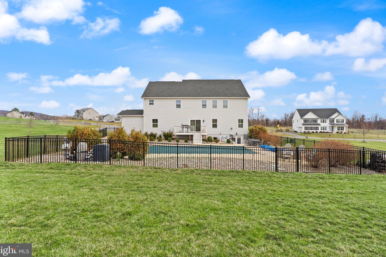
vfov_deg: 68.7
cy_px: 122
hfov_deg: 91.5
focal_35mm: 18
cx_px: 192
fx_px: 188
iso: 800
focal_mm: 16.5
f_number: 8
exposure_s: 1/350
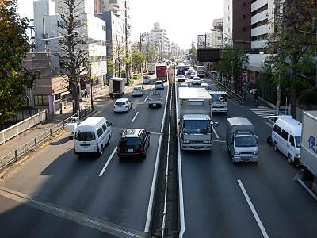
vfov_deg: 37.7
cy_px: 119
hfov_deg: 49.0
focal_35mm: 38
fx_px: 348
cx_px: 158
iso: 79
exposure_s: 1/418
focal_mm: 6.3
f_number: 2.9
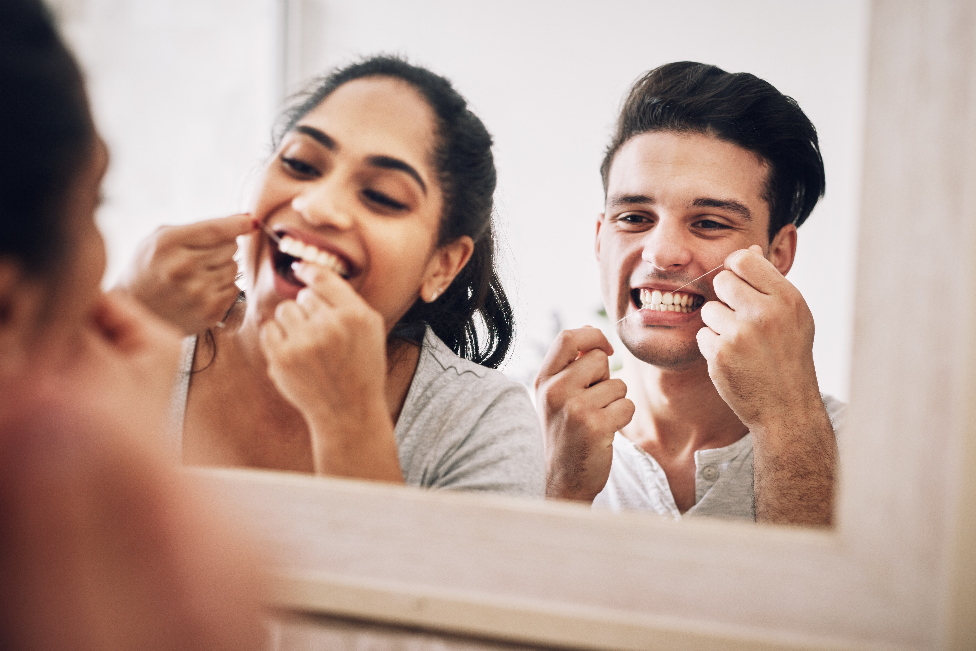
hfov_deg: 39.6
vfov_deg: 27.0
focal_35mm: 50
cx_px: 488
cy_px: 326
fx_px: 1356
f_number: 2.5
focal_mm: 50
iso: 160
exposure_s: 1/125
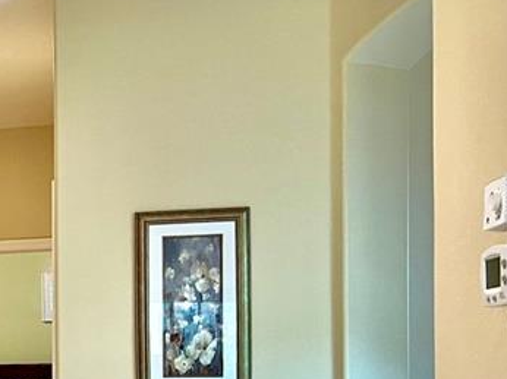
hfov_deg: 22.2
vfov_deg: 18.5
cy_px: 398
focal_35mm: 77
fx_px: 1127
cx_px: -190
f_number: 1.5
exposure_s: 1/60
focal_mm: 5.7
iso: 160
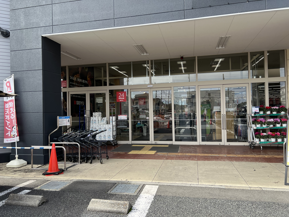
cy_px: 108
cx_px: 144
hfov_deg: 67.3
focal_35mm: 26
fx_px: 217
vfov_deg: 53.1
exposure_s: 1/949
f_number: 1.5
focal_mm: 5.7
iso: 50
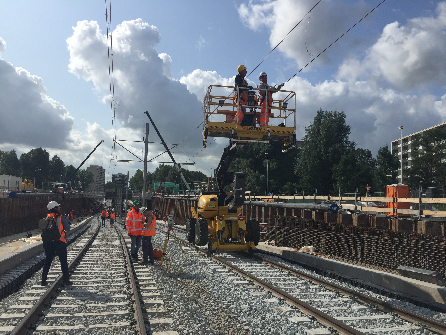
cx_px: 223
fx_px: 374
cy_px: 168
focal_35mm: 29
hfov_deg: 61.7
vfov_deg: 48.2
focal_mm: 4.15
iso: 32
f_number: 2.2
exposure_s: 1/4950
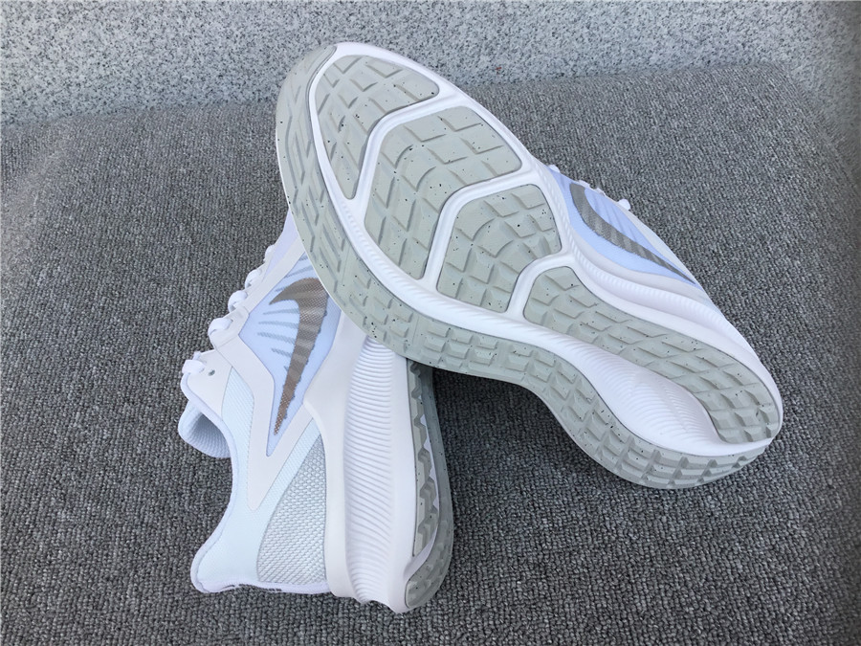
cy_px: 323
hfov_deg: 58.4
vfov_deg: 45.4
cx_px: 430
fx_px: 771
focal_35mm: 31
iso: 25
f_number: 2.4
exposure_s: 1/762
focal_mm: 3.3
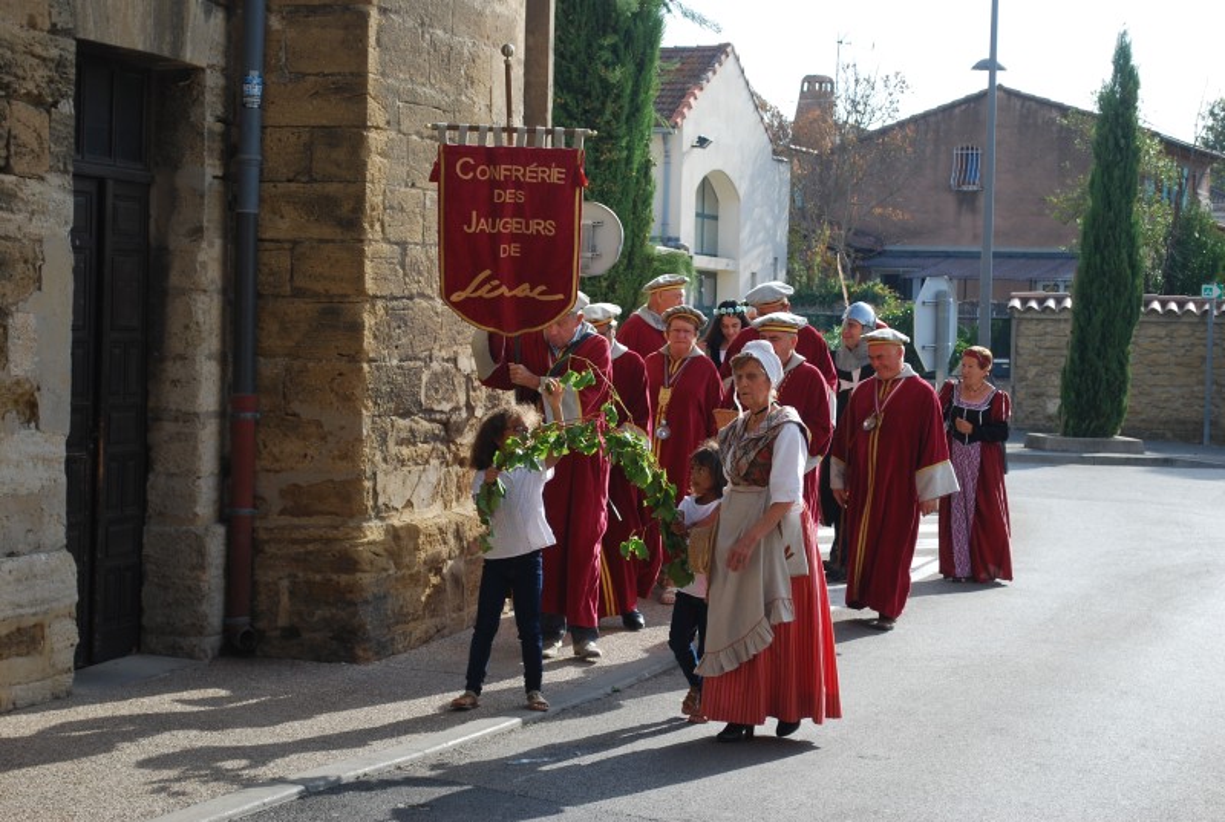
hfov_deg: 24.6
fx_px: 2813
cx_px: 612
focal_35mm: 82
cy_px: 411
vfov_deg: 16.6
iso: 100
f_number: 6.3
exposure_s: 1/160
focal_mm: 55
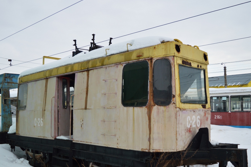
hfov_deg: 54.5
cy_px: 102
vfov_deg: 37.6
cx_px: 123
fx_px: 244
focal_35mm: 35
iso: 200
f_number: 3.5
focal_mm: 18
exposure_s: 1/1250
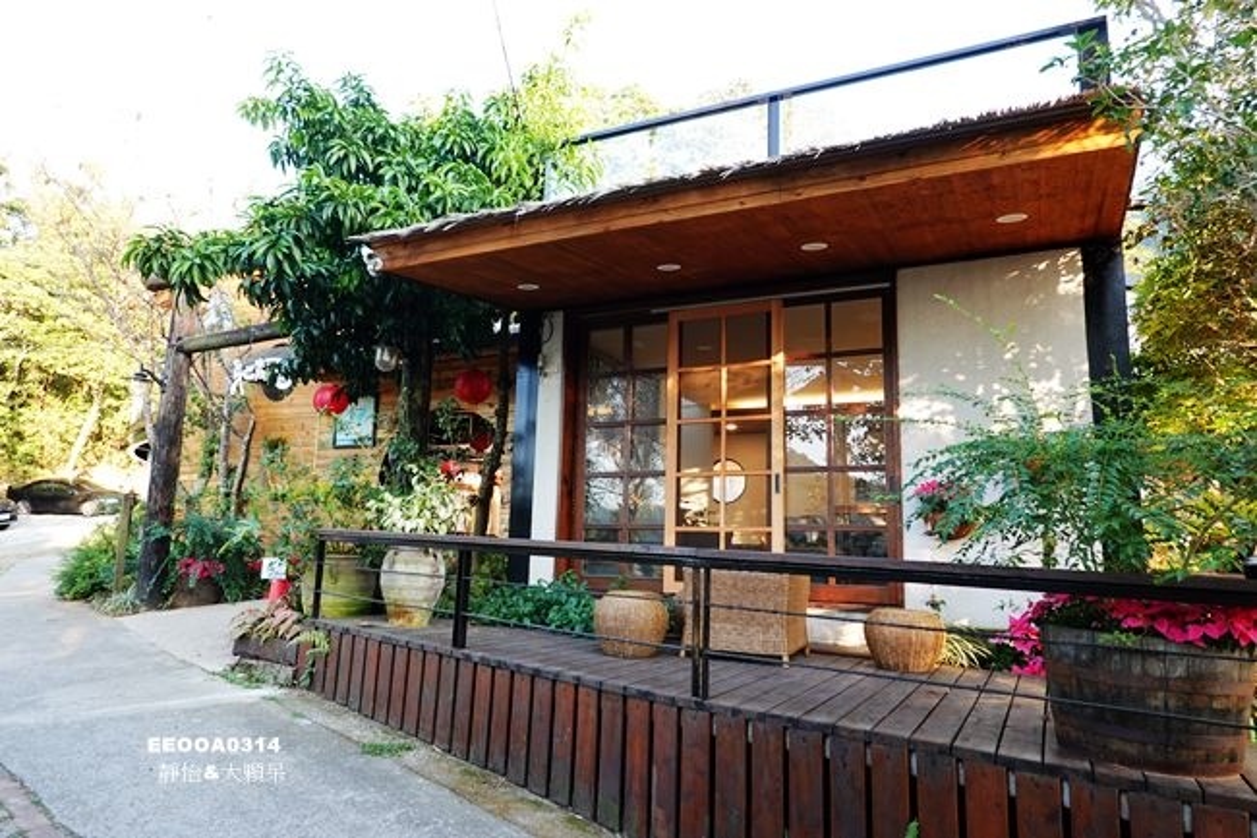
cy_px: 419
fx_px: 838
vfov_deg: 53.1
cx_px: 628
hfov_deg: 73.8
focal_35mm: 24
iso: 125
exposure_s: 1/50
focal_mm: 9
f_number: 2.8
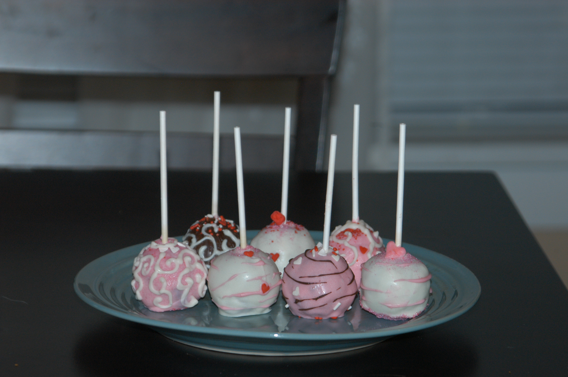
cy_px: 188
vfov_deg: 8.3
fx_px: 2601
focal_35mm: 165
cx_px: 284
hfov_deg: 12.5
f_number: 5.6
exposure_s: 1/60
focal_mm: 110
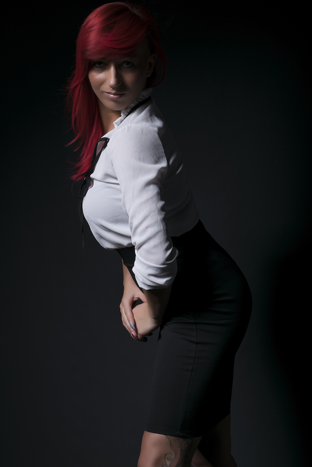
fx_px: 1072
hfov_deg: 16.6
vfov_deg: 24.6
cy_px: 234
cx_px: 156
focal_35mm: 82
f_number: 11
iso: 100
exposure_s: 1/200
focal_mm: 55
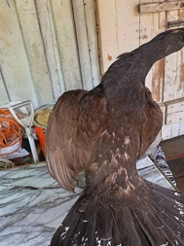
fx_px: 270
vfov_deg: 48.1
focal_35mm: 38
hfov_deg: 37.6
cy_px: 166
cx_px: 98
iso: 586
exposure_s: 1/60
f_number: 1.75
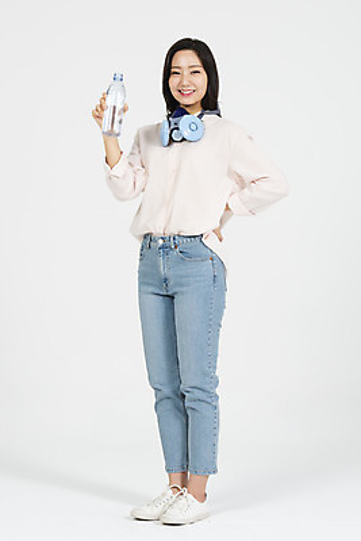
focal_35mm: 98
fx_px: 1473
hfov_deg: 14.0
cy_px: 270
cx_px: 180
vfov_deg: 20.8
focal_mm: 98
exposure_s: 1/125
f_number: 13
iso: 100
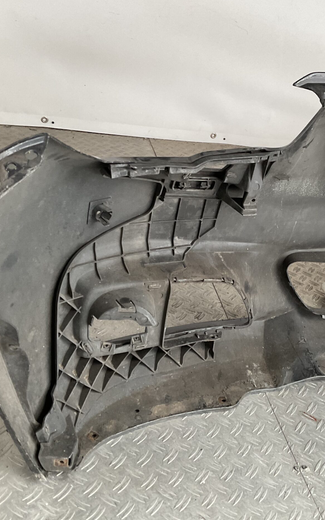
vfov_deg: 47.2
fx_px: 595
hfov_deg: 30.2
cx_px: 231
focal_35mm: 42
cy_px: 258
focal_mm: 3
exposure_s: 1/50
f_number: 1.8
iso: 80
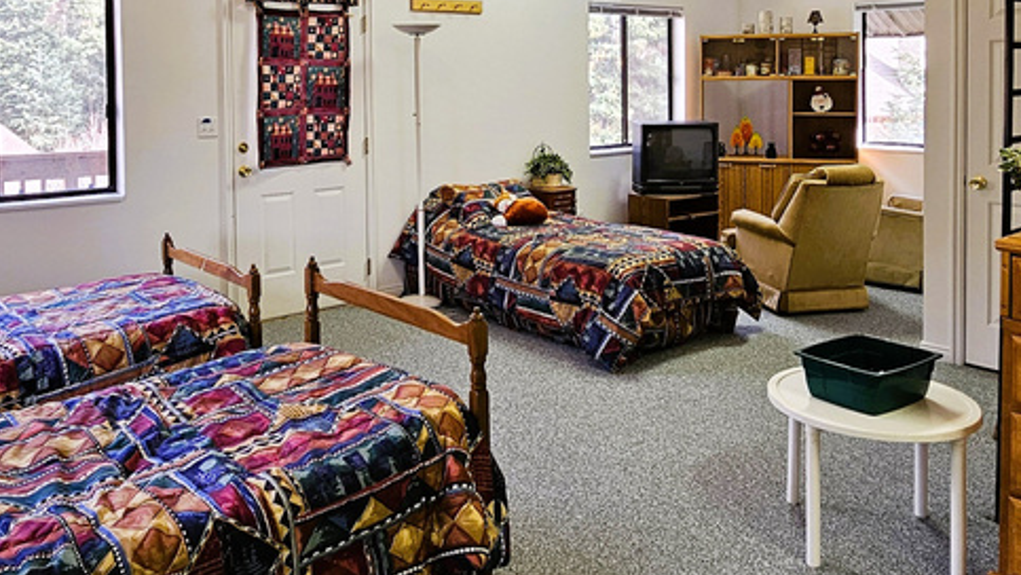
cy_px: 95
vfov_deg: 37.2
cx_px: 457
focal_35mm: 30
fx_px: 812
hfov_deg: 64.1
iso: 100
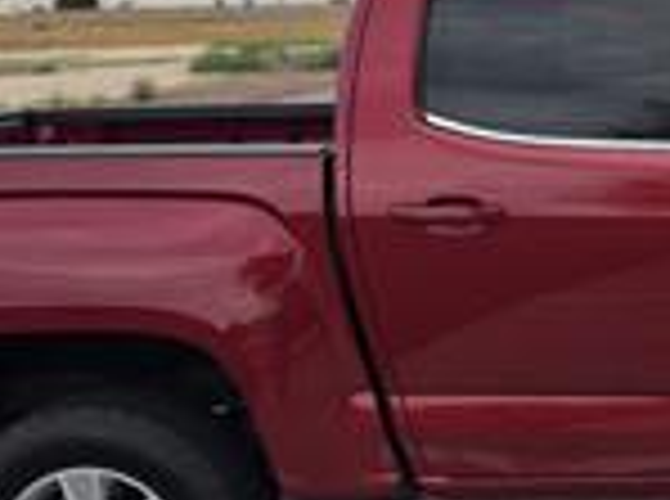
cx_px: 769
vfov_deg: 18.8
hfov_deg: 23.3
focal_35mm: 78
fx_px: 1506
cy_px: 167
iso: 12
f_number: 1.7
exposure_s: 1/120
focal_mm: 6.3
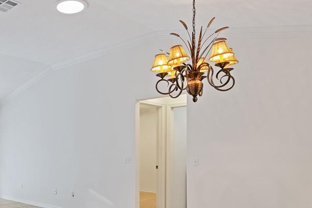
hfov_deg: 51.4
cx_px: 52
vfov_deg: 38.0
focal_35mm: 34
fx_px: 295
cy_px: 153
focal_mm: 15
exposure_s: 1/2.5
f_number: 8
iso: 500
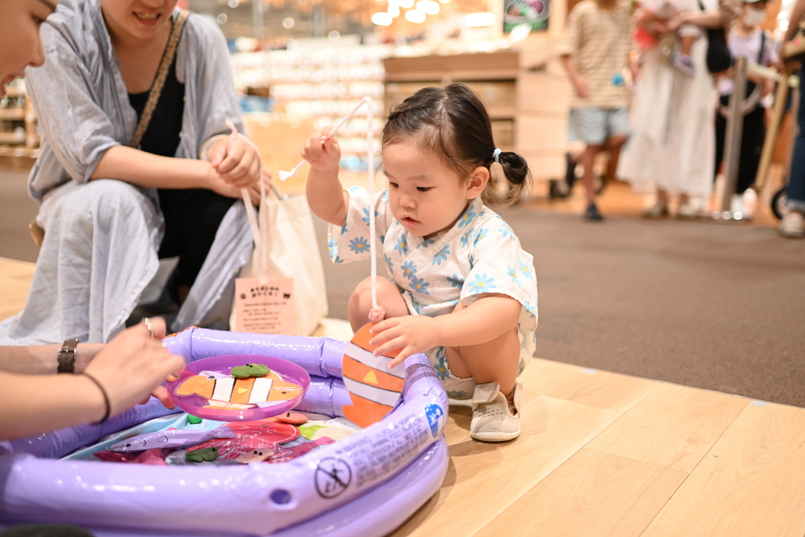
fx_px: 783
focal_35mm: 35
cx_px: 402
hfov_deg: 54.4
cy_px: 268
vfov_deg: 37.9
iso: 250
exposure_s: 1/40
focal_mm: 35
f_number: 2
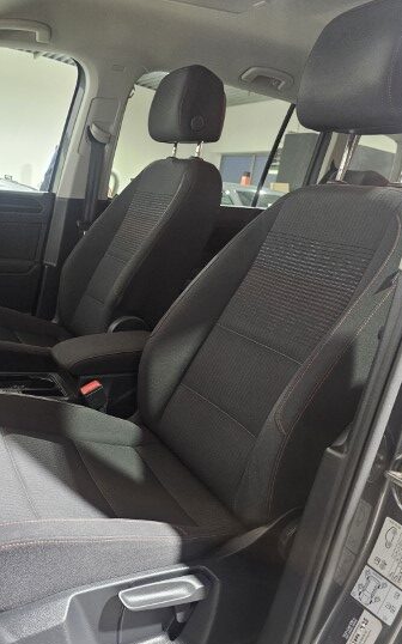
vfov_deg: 64.4
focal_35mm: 29
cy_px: 364
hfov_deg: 42.8
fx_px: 509
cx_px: 152
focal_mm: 6.3
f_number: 1.7
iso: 800
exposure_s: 1/25
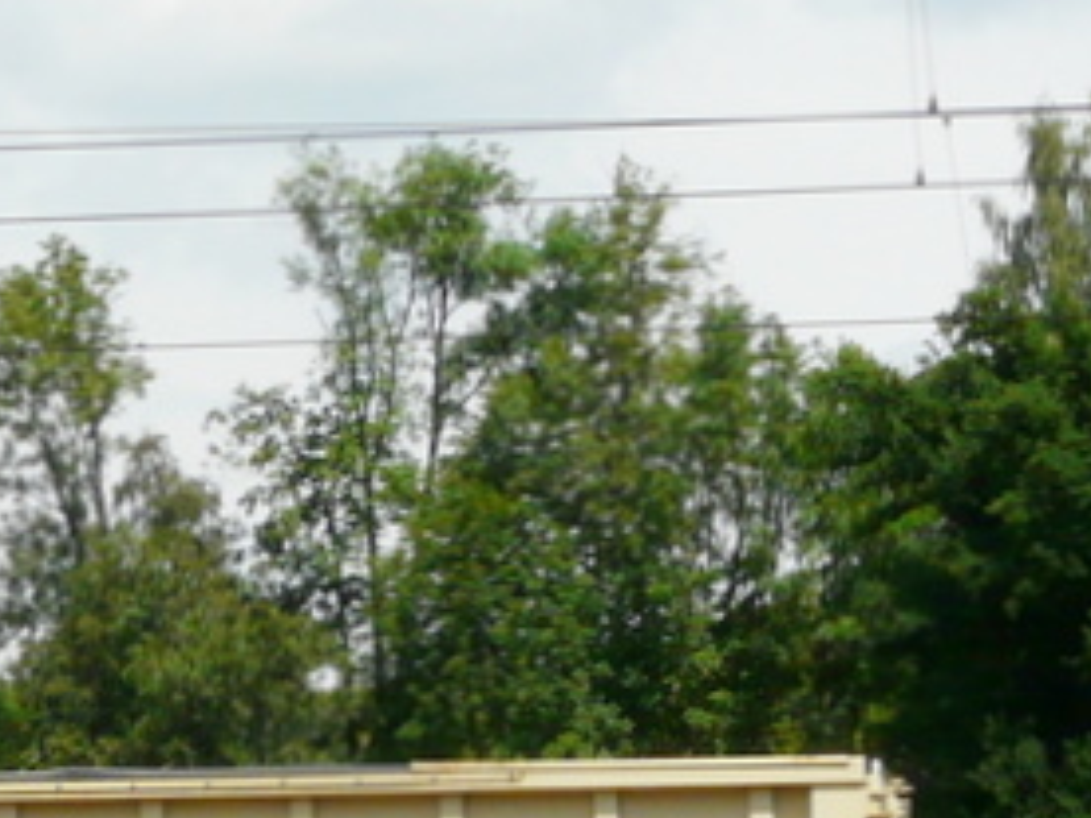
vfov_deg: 7.0
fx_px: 6619
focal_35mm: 210
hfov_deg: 9.2
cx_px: -538
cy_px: 877
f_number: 6.3
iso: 100
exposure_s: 1/500
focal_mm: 9.5
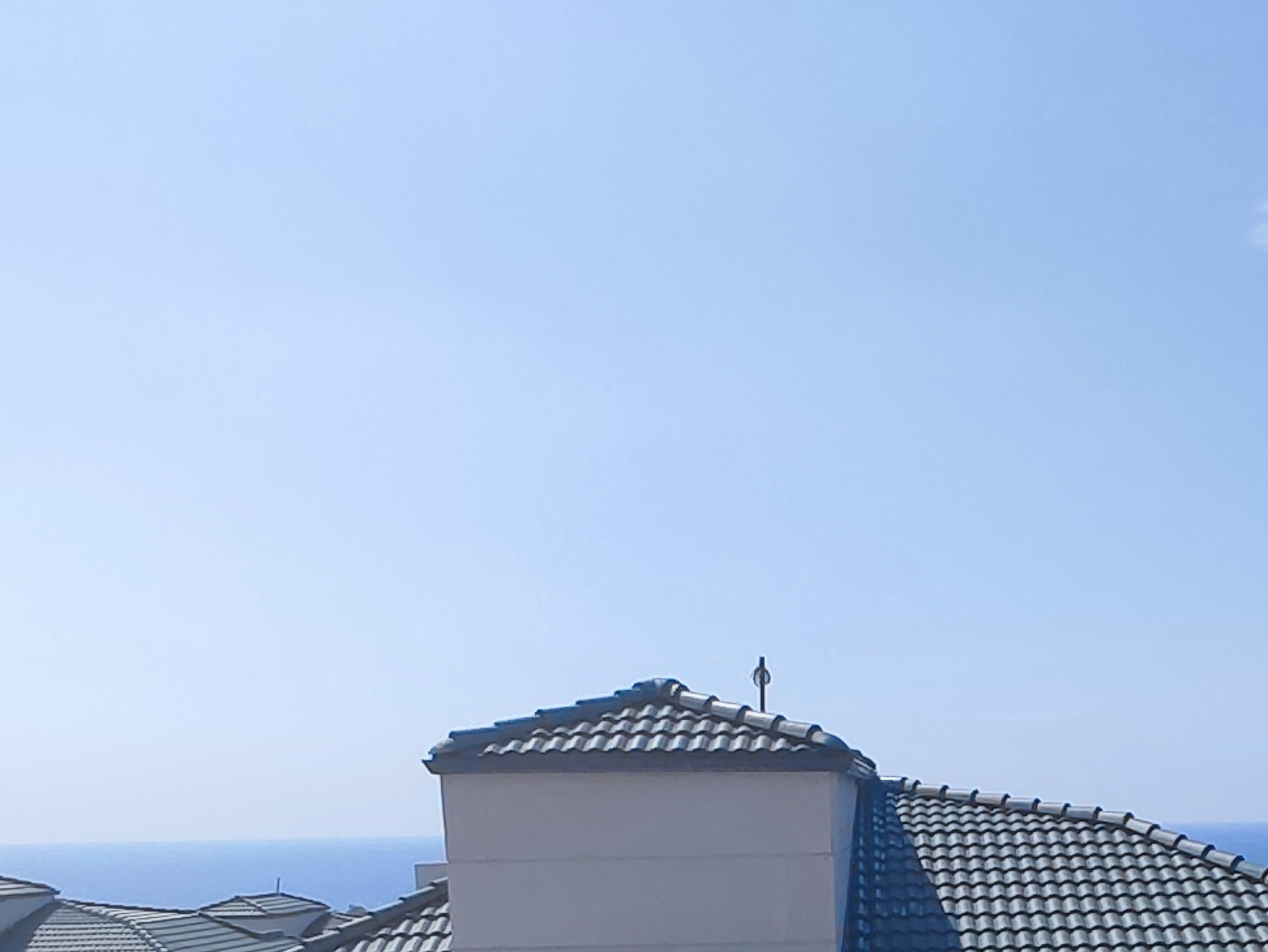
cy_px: 1148
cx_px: 971
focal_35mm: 54
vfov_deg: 24.5
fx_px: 1979
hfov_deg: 34.7
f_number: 2.2
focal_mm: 1.65
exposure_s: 1/2248
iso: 50
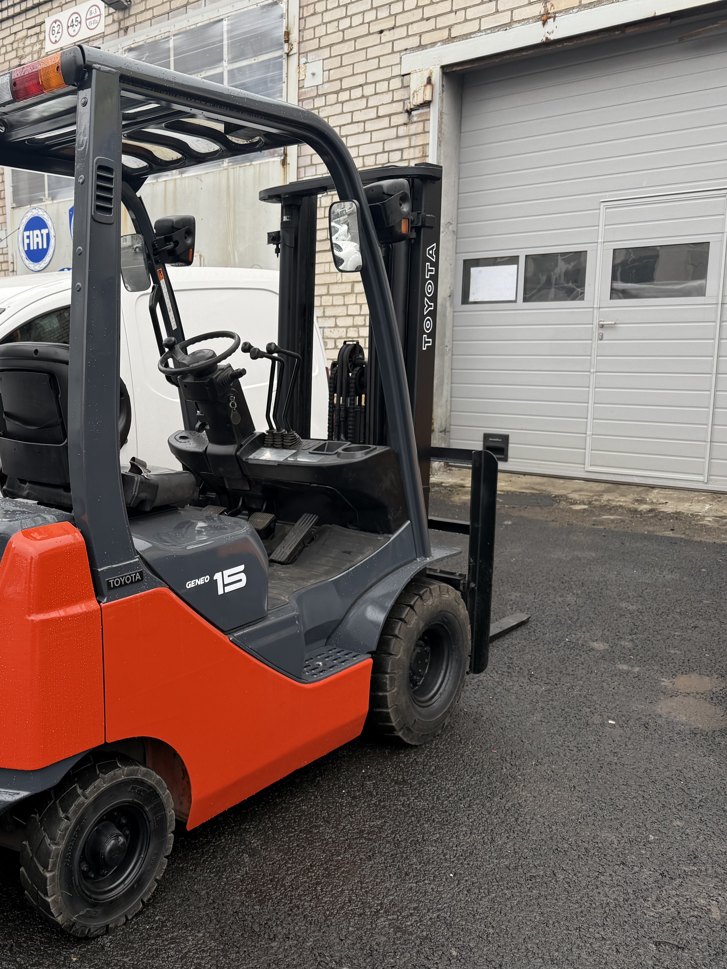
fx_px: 924
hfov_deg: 40.5
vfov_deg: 55.3
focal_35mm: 33
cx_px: 109
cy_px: 481
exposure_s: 1/528
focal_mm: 6.76
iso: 100
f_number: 1.78
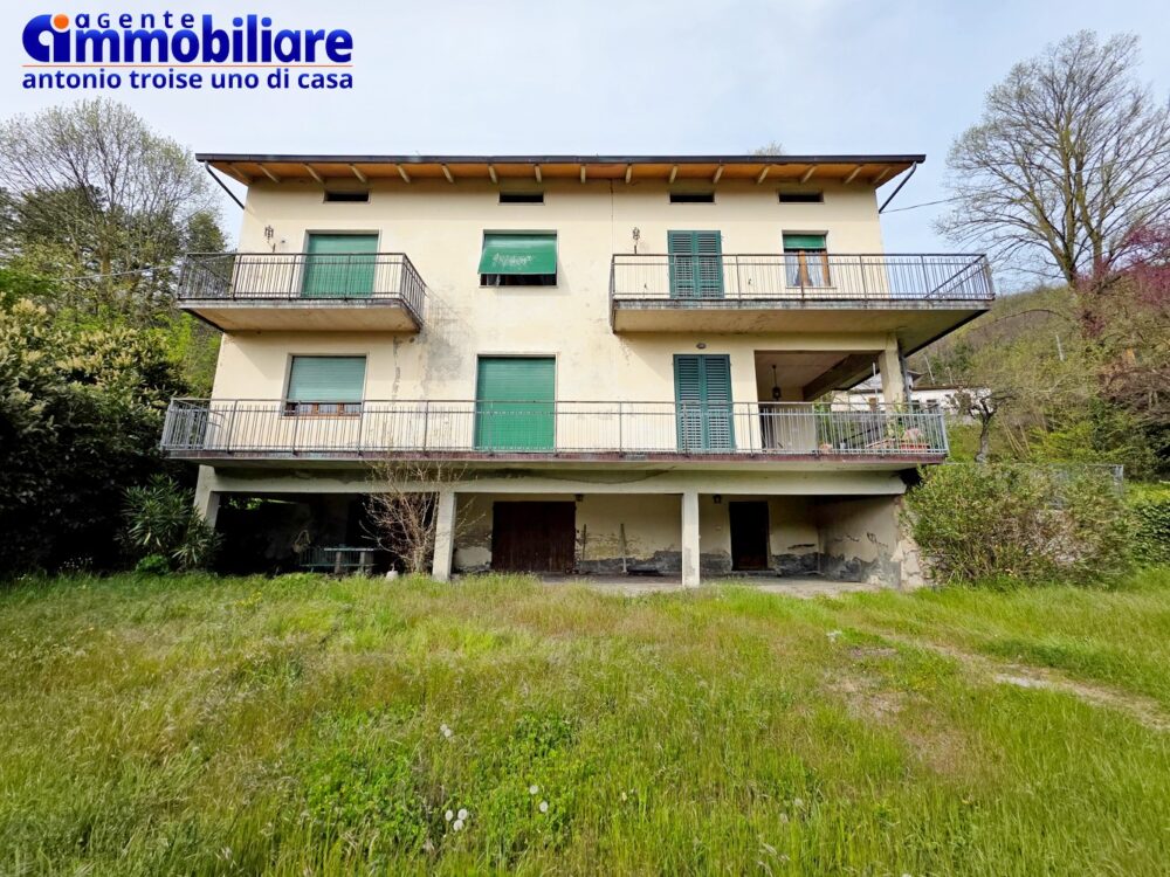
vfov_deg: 89.9
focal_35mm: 13
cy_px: 438
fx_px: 439
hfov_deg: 106.2
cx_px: 585
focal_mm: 2.2
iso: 40
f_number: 1.9
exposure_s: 1/1704
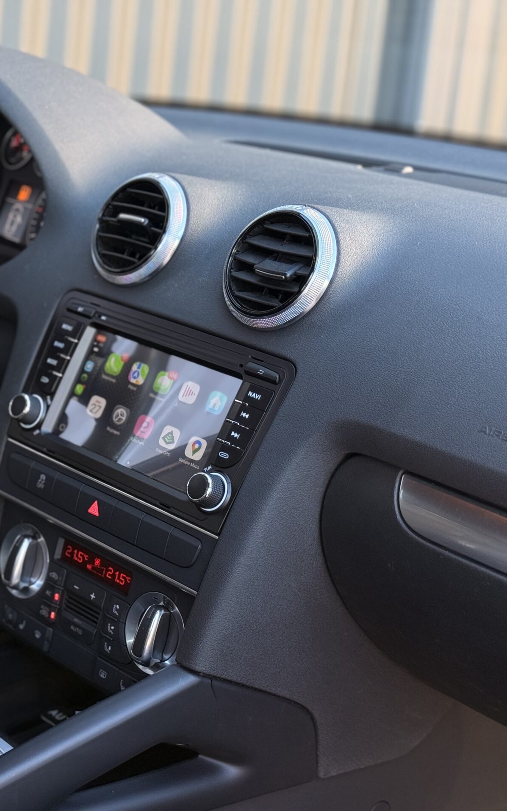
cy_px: 406
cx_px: 4
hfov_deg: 18.7
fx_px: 1503
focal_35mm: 68
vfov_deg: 30.2
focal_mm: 6.76
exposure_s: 1/112
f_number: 1.78
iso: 100
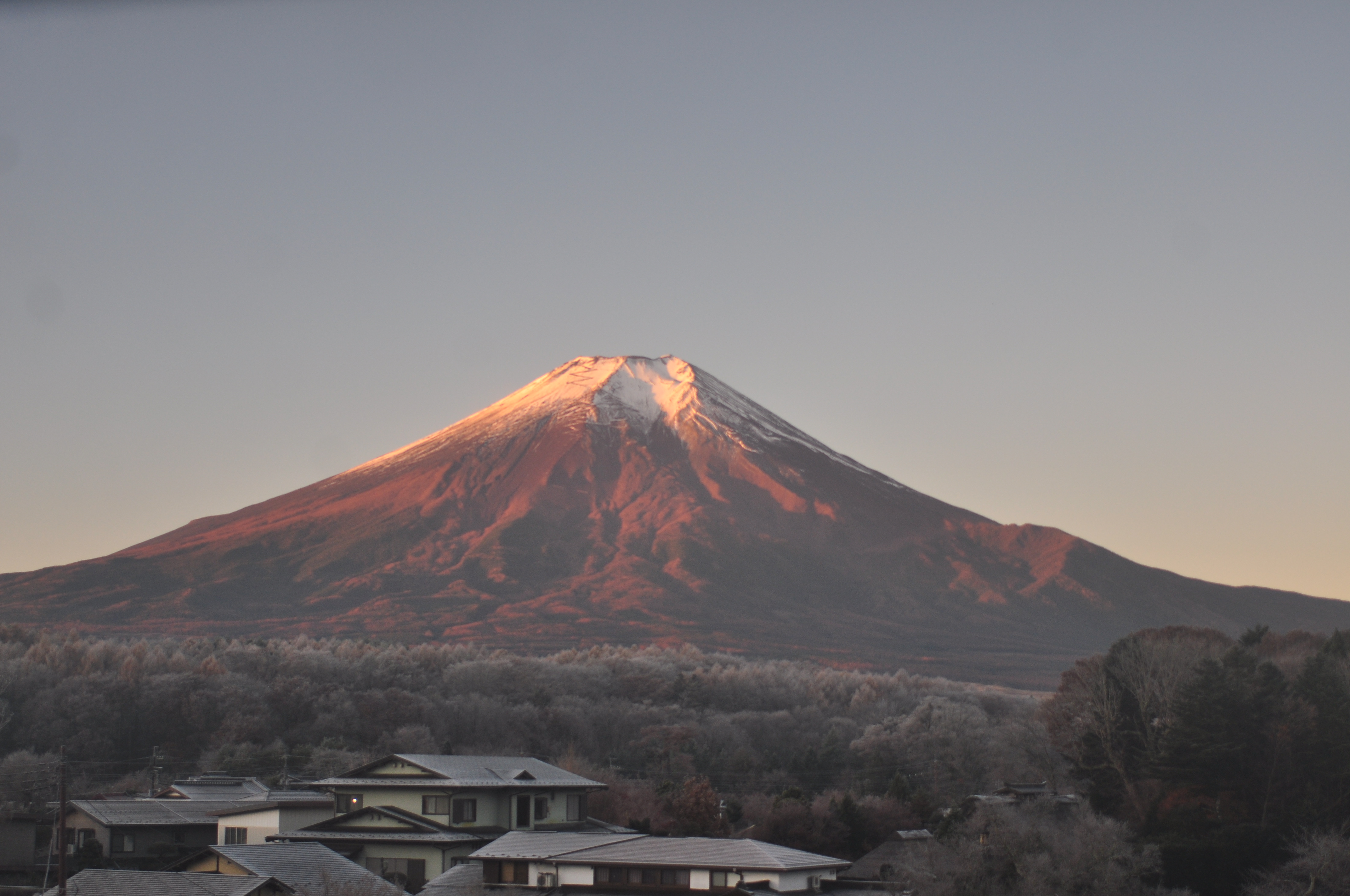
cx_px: 675
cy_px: 448
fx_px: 2023
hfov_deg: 36.9
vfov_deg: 25.0
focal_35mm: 54
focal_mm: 36
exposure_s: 1/40
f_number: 3.8
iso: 200
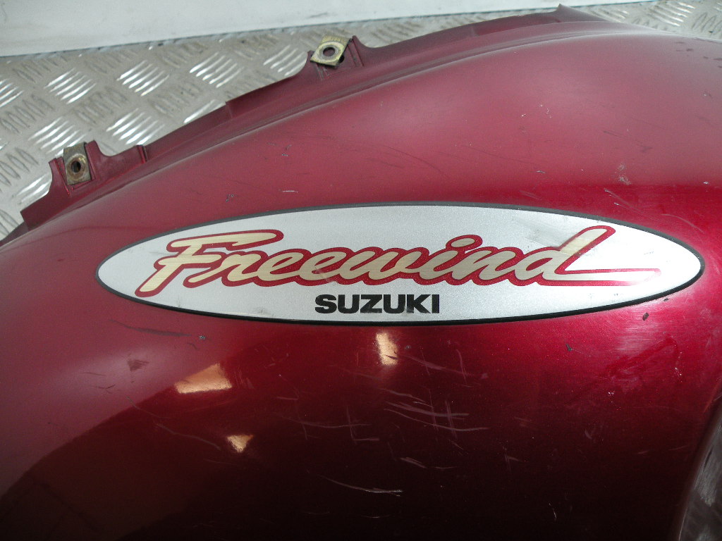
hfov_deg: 65.3
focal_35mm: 27
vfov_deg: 51.4
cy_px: 270
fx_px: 563
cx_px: 361
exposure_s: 1/74
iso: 137
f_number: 2.8
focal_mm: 4.7
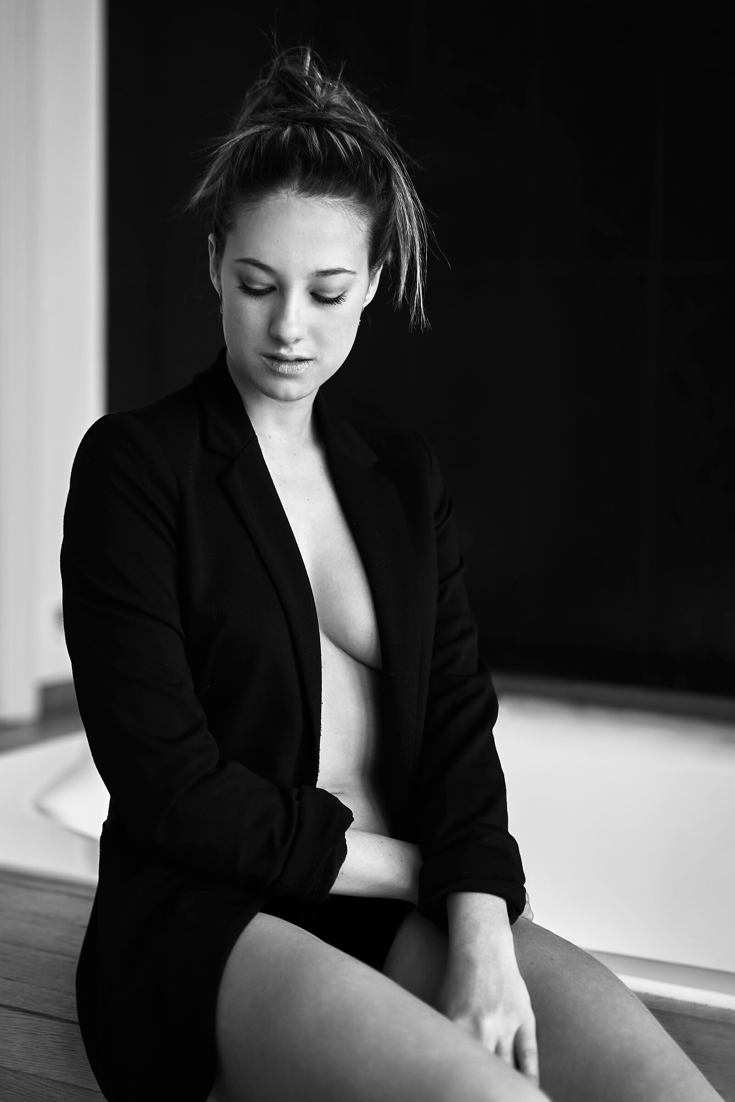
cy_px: 551
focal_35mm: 55
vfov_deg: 36.2
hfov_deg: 24.6
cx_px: 368
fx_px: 1684
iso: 250
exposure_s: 1/125
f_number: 2
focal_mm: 55
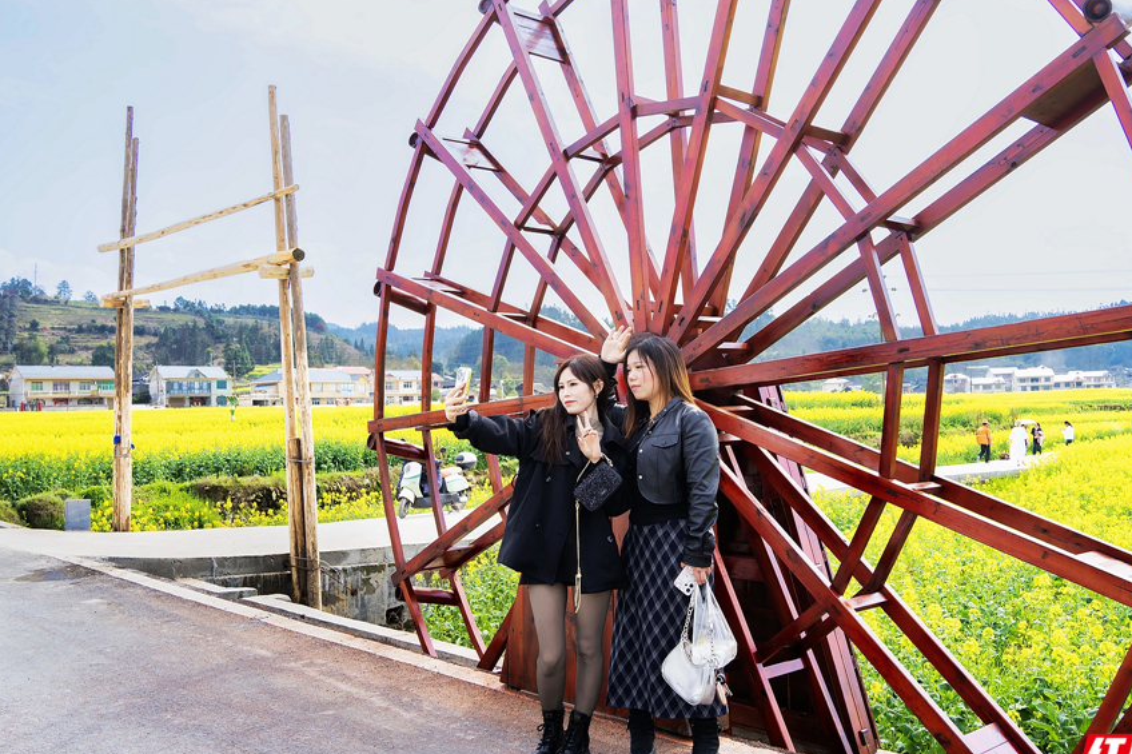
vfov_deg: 40.0
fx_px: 1037
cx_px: 614
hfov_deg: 57.2
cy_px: 371
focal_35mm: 33
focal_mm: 28
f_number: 6.3
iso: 160
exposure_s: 1/160
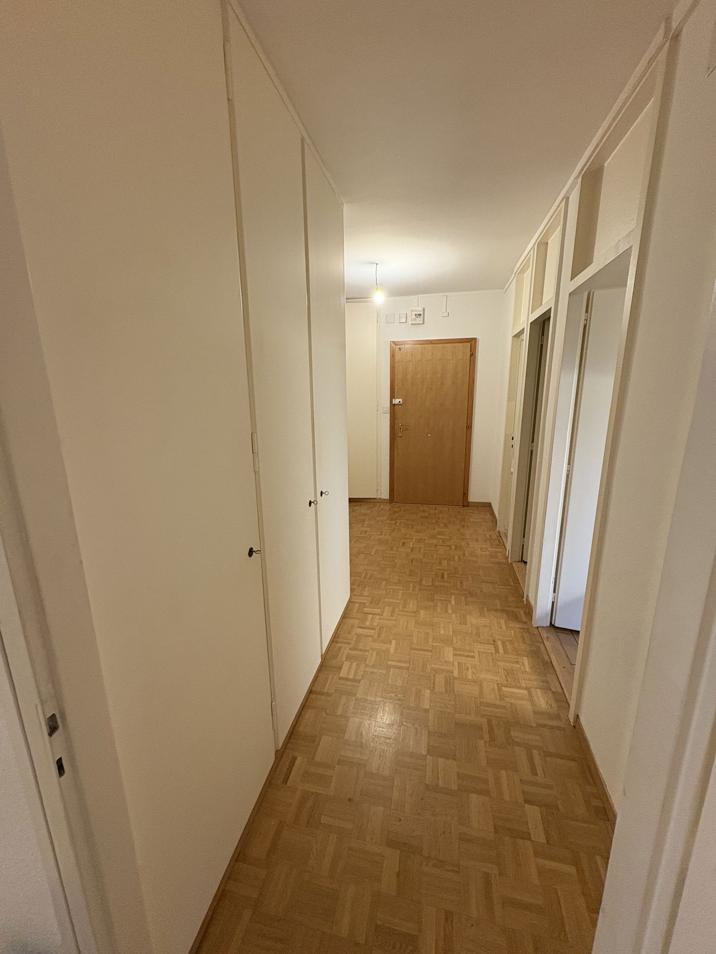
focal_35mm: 14
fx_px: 386
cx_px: 358
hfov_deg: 85.7
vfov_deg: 102.1
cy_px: 477
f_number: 2.2
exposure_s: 1/50
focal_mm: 2.22
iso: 250
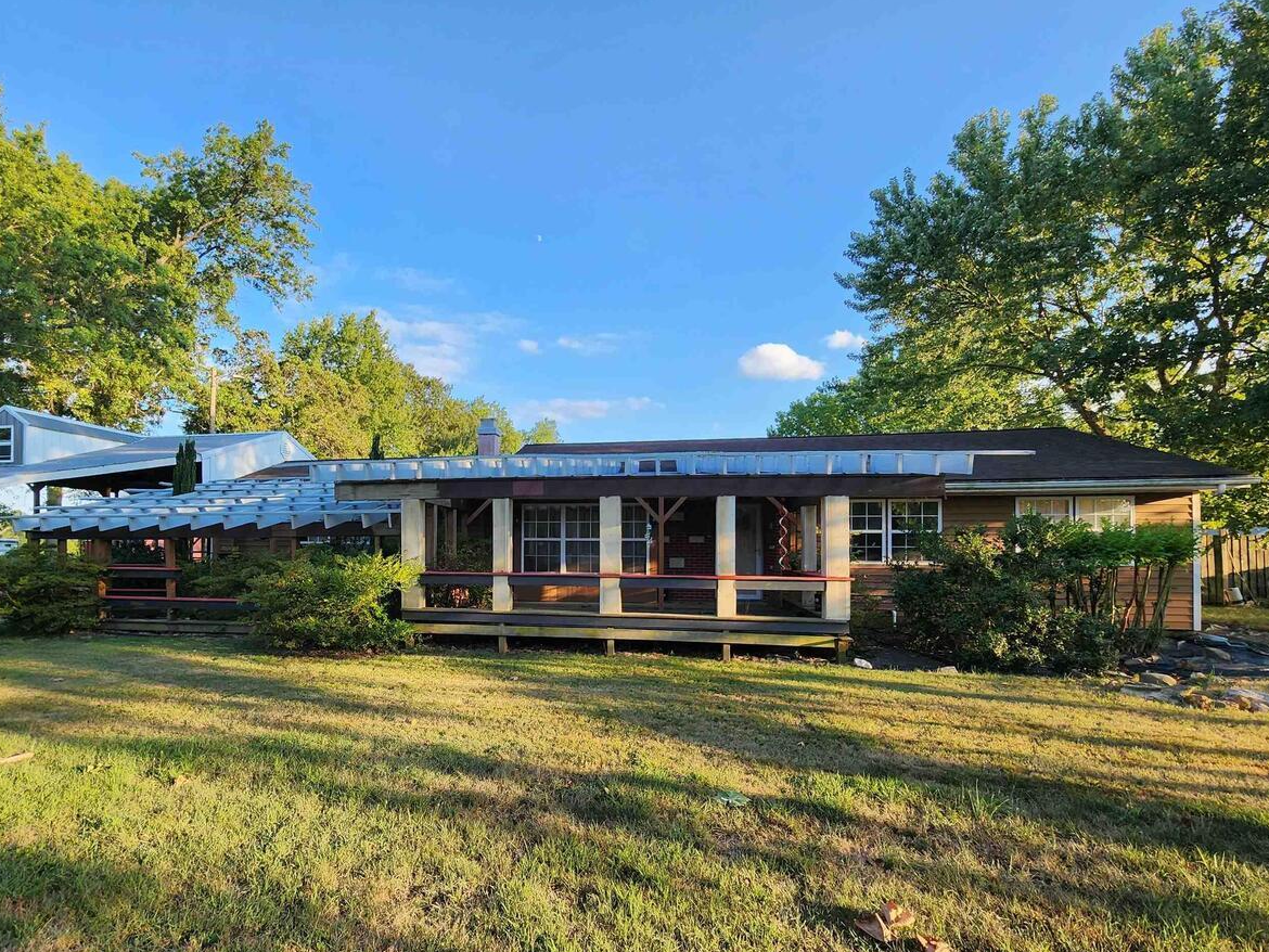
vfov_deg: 77.7
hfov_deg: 93.8
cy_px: 544
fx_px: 587
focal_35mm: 16
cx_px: 538
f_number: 2.2
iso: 50
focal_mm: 2.2
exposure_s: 1/355
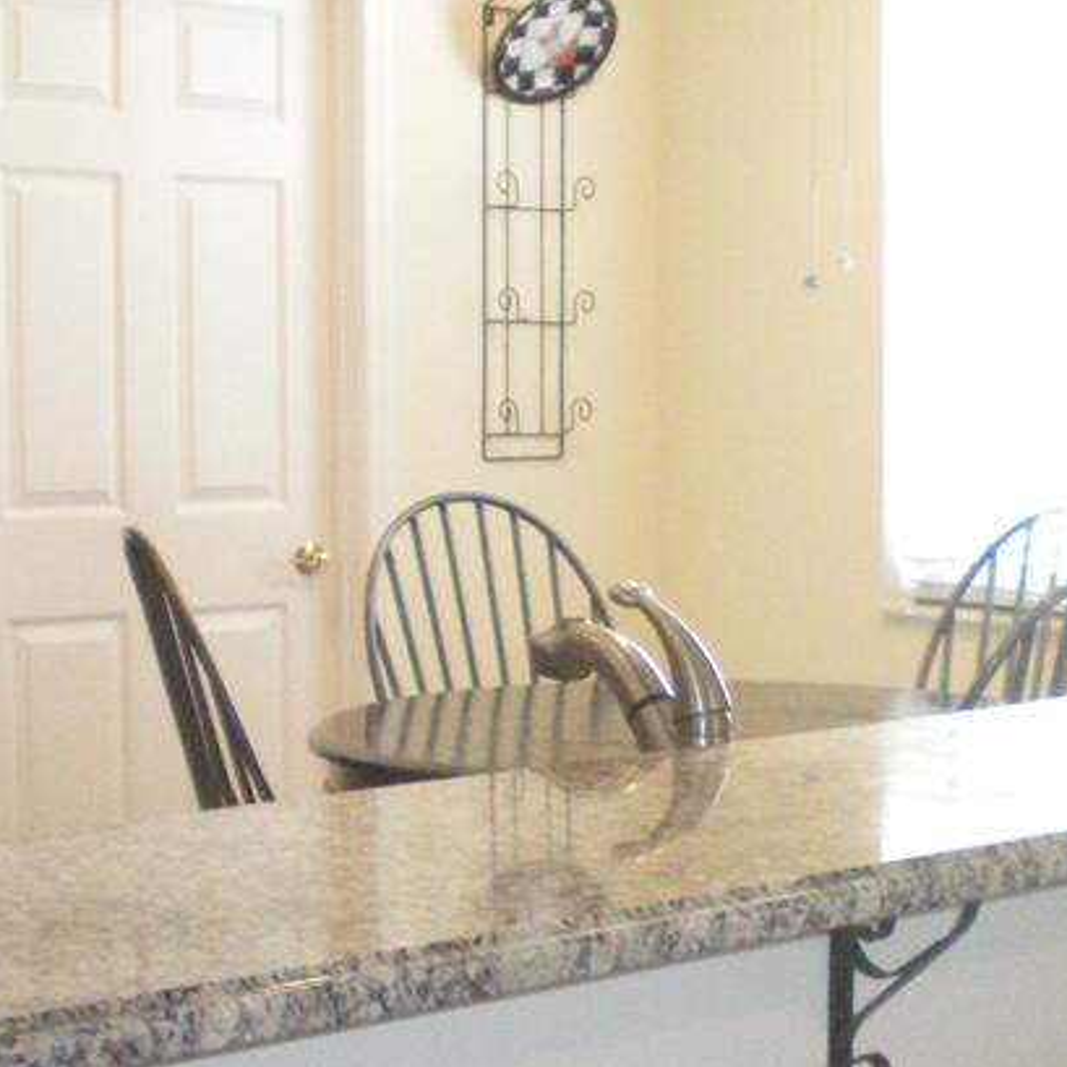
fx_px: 2929
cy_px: 827
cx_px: 1057
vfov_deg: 20.4
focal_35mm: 84
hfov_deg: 20.0
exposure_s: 1/60
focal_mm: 6.3
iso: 400
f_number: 3.1
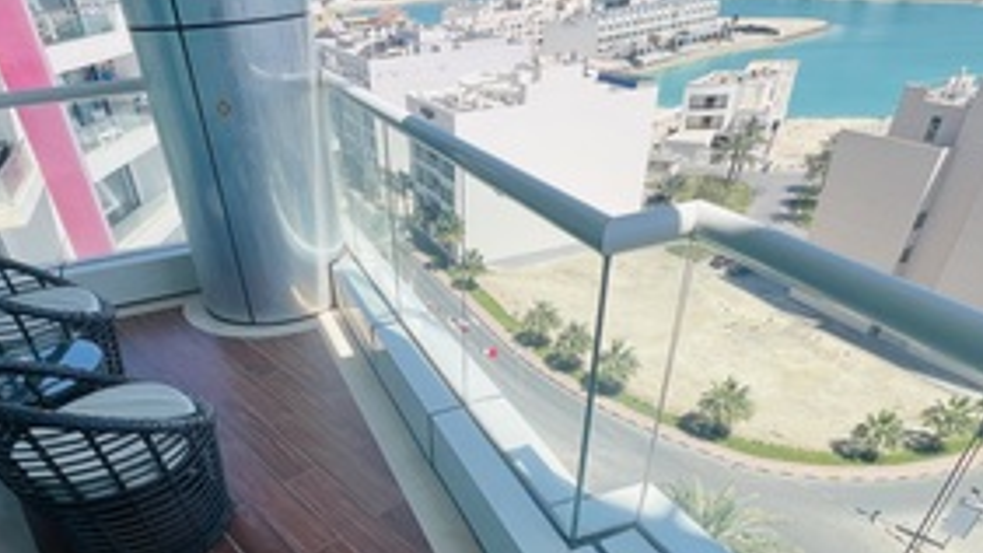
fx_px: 599
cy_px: 485
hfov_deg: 78.3
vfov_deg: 45.4
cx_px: 429
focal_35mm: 23
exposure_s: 1/1107
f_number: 1.8
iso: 32
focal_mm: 1.57
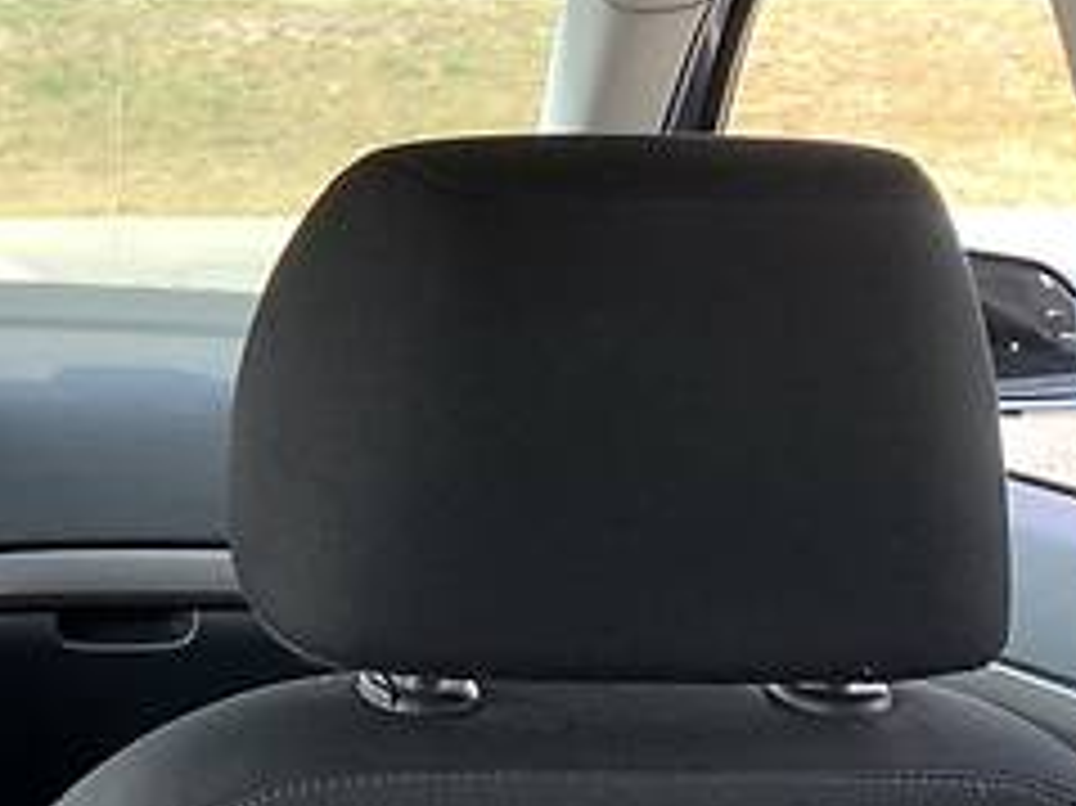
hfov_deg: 20.4
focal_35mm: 87
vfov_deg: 16.9
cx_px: -369
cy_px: 248
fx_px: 2703
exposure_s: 1/122
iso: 25
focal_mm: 4.2
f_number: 1.8
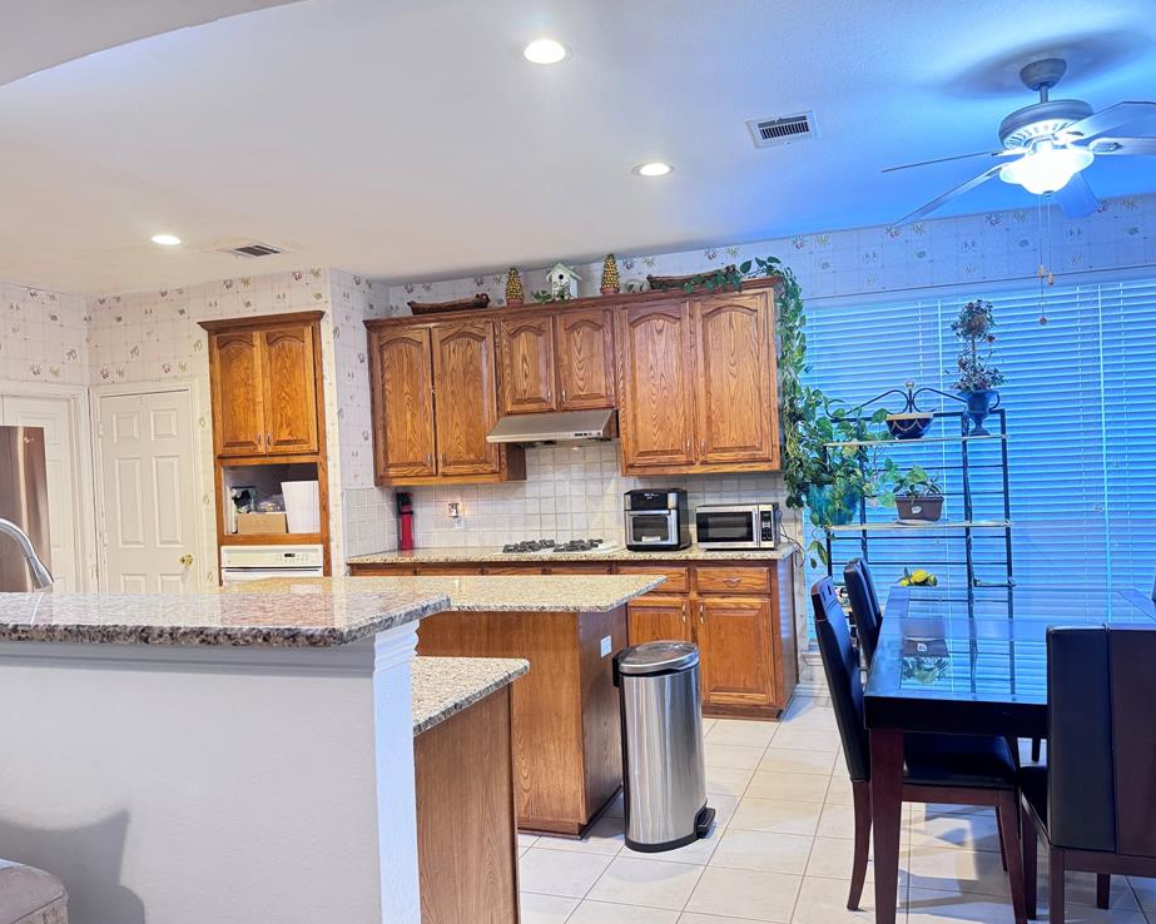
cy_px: 473
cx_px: 612
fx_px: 889
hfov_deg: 66.0
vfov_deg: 54.9
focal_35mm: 26
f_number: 1.78
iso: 640
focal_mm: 6.76
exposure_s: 1/40
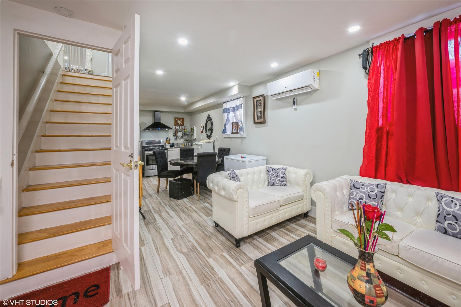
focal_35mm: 14
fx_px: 179
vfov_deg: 81.1
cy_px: 154
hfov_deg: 104.3
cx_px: 230
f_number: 11
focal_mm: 14
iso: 200
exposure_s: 1/1.67
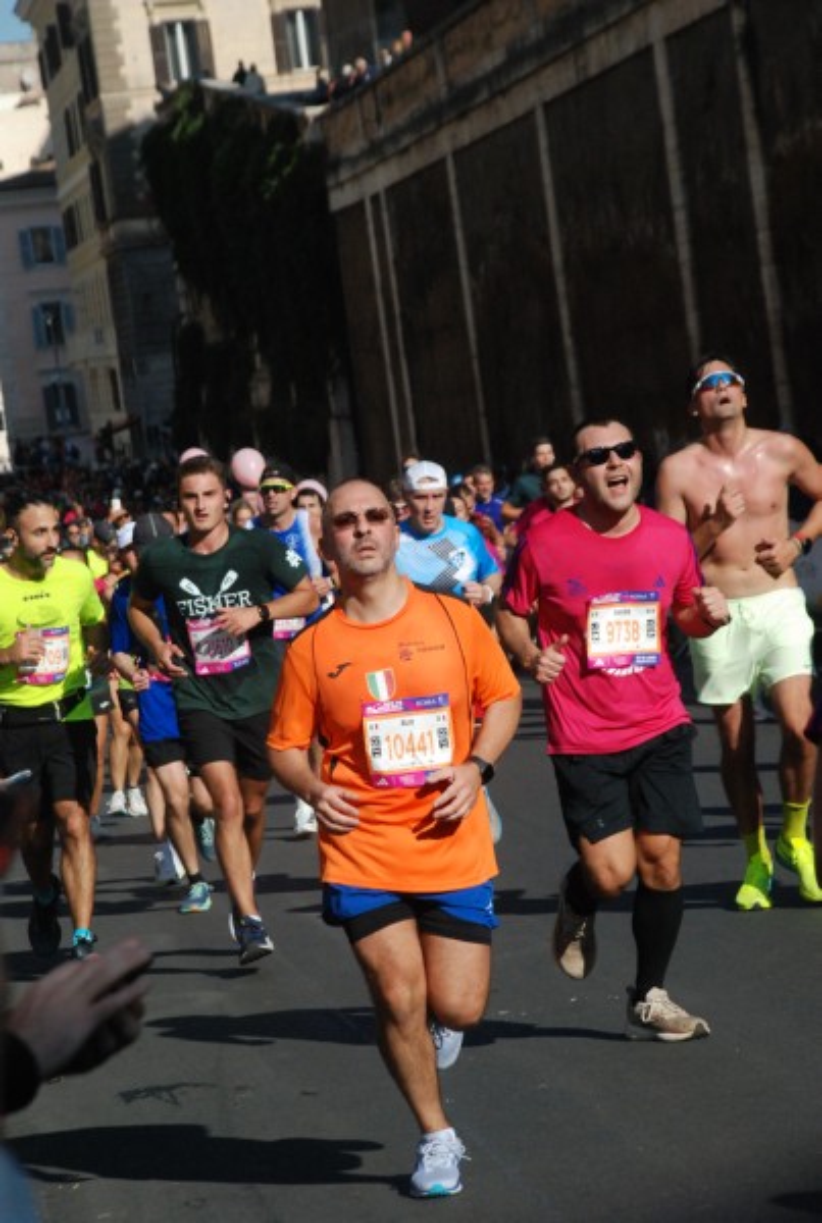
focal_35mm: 150
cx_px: 411
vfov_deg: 13.7
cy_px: 612
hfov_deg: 9.2
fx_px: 5111
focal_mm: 100
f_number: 8
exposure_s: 1/2000
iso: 1000
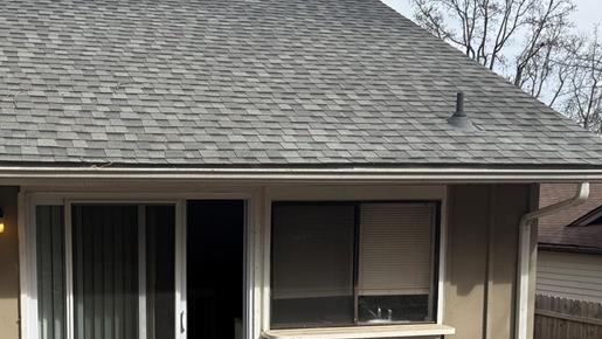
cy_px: 299
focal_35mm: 52
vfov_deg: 22.6
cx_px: 186
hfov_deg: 39.2
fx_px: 830
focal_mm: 6.76
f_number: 1.78
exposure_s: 1/3584
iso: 80
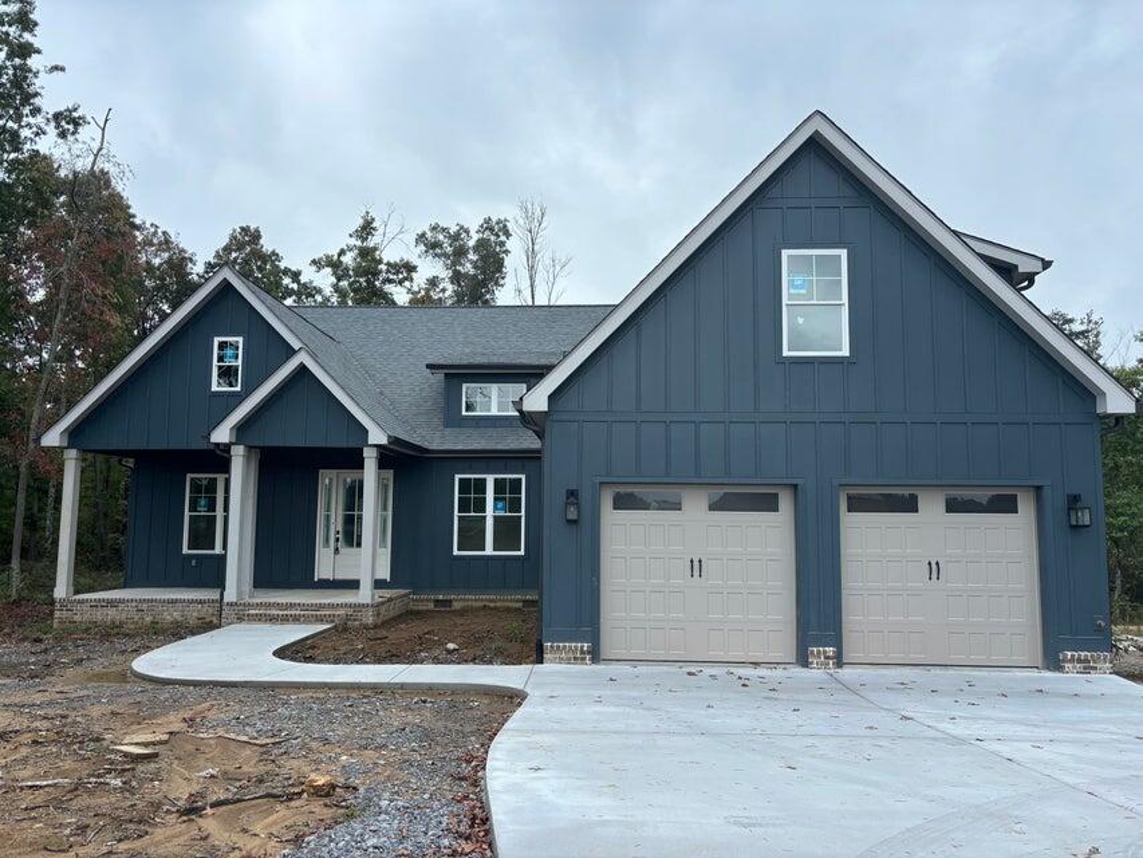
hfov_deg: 67.3
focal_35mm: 26
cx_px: 572
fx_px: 859
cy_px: 429
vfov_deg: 53.1
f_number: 1.6
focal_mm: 5.96
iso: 50
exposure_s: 1/1567
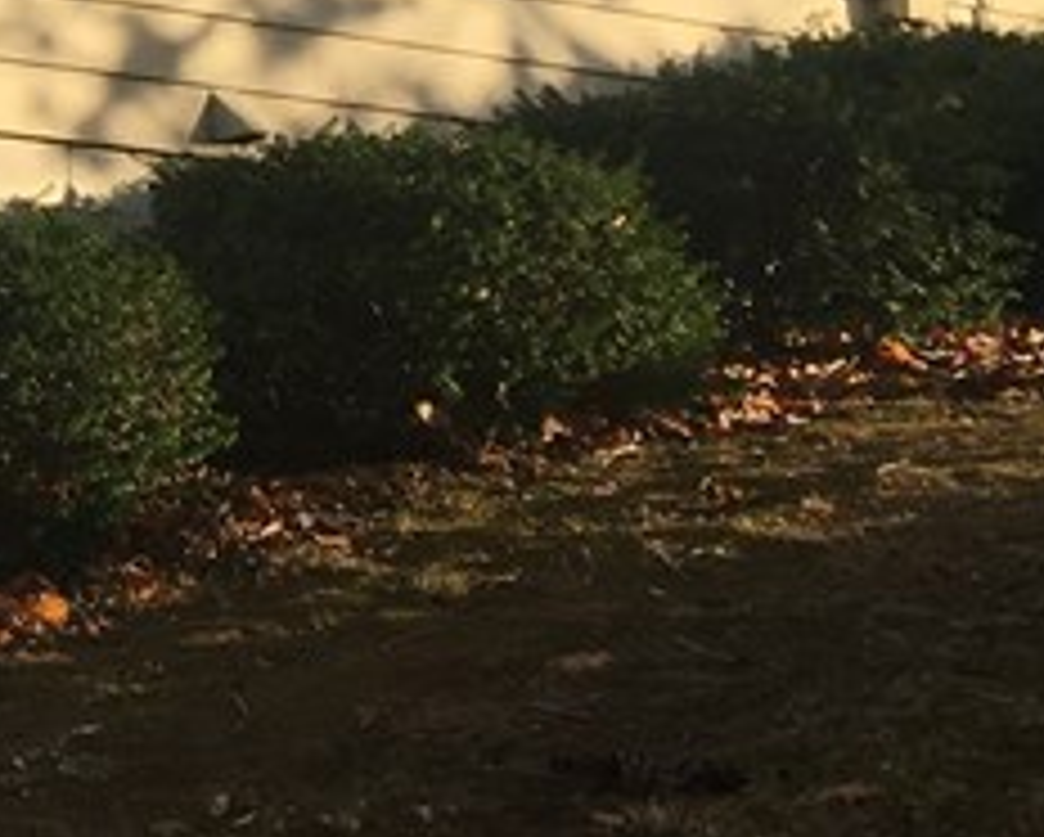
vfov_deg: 12.1
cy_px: -202
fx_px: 3866
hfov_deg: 13.4
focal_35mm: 125
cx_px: -972
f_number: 2.2
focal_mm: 4.15
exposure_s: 1/1099
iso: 25
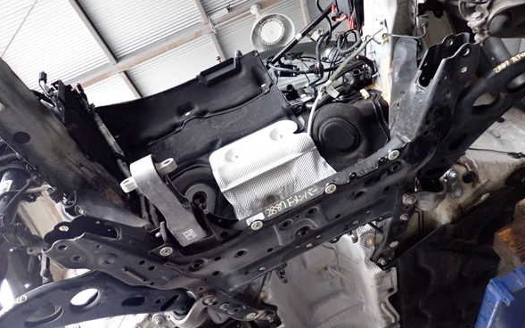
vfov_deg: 46.0
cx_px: 261
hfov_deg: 68.4
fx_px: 386
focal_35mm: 27
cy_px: 151
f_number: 2
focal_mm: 4.5
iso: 800
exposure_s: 1/125
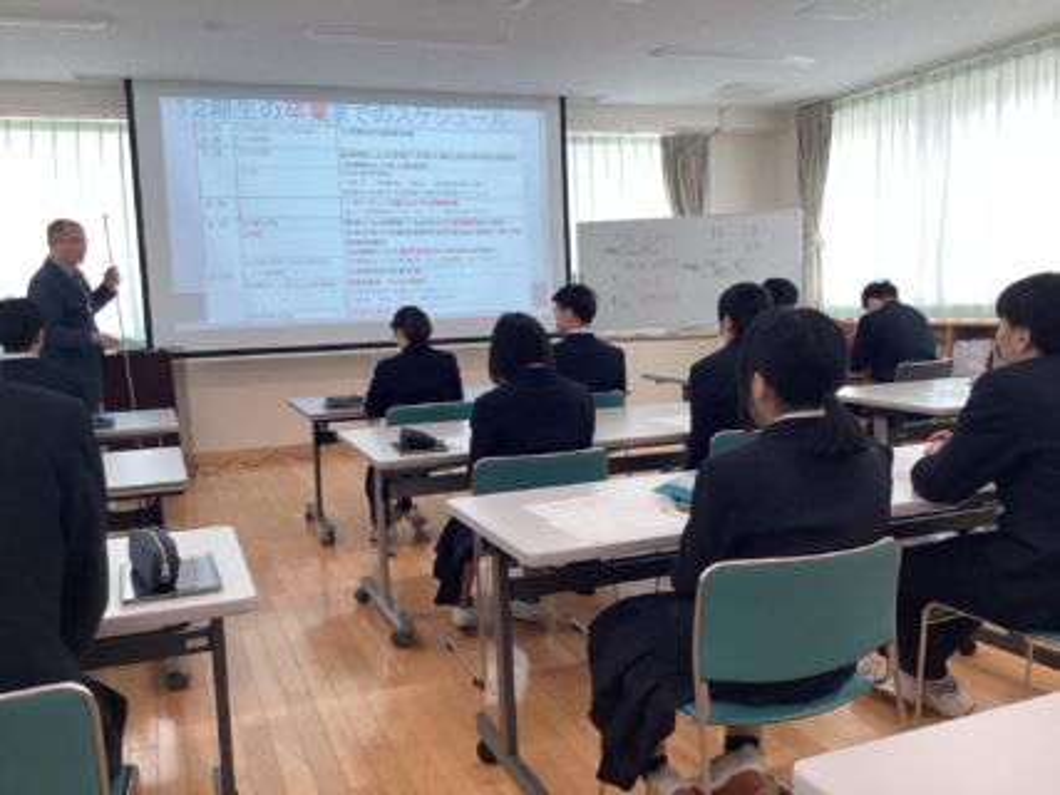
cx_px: 530
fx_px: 949
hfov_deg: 58.4
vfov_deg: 45.4
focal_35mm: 31
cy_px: 398
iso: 100
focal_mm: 3.3
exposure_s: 1/120
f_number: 2.4
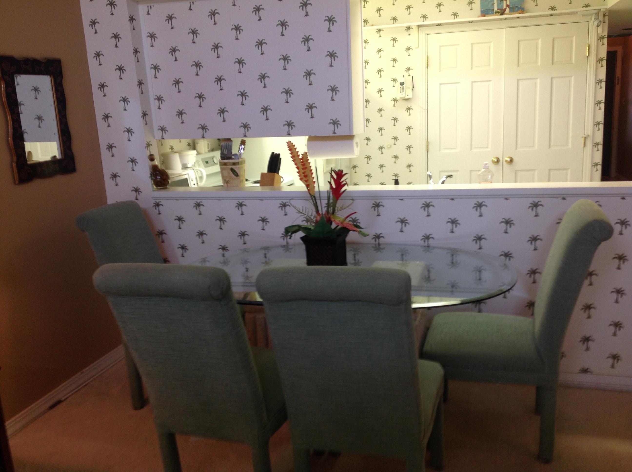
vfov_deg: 40.6
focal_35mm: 35
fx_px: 638
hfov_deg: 52.7
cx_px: 316
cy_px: 236
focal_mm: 4.28
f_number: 2.4
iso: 64
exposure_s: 1/17
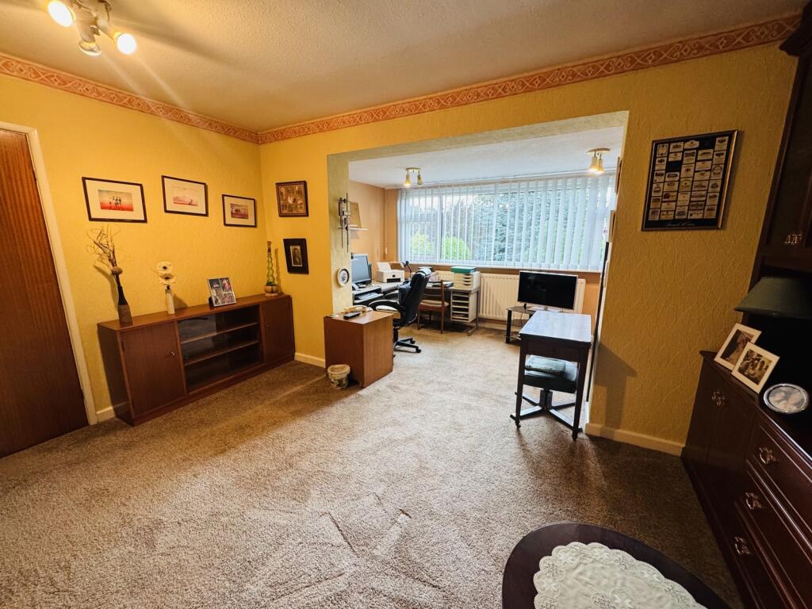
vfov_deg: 85.7
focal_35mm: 14
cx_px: 406
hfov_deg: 102.1
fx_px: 328
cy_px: 304
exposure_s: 1/100
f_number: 2.2
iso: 250
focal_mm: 2.22
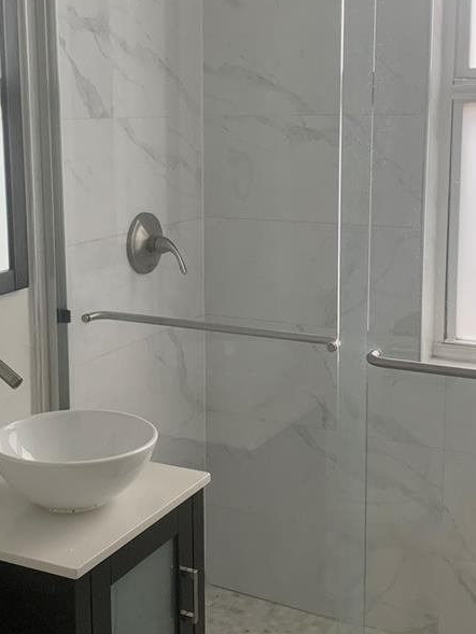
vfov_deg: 36.1
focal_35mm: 53
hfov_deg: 27.5
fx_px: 971
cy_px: 273
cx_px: 207
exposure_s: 1/74
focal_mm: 4.25
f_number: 1.8
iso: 100
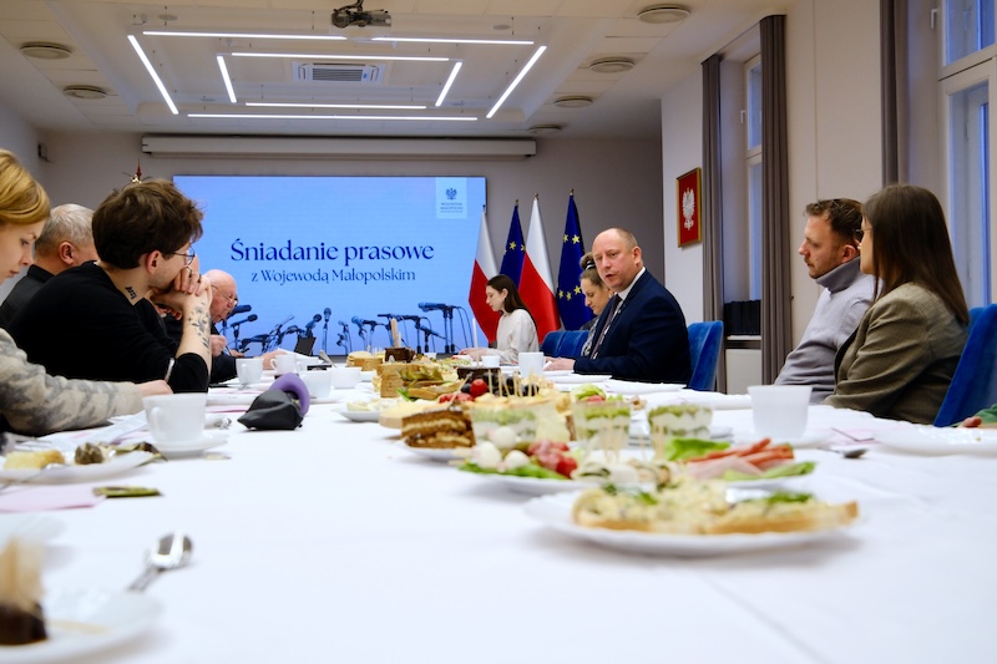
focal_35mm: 38
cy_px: 332
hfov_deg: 50.7
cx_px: 498
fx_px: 1052
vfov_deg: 35.0
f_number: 4
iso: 640
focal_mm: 25.3
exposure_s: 1/160
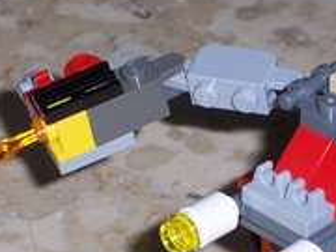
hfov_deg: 8.2
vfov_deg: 6.2
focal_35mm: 240
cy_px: 254
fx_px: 2330
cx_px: 218
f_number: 4.8
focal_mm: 18.6
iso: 125
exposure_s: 1/125
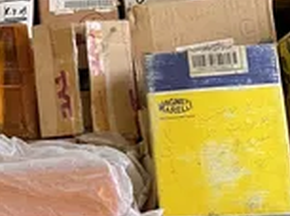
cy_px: 45
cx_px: -171
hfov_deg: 16.2
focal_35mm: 109
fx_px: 911
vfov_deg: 13.5
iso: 160
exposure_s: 1/60
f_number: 1.8
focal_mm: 4.25
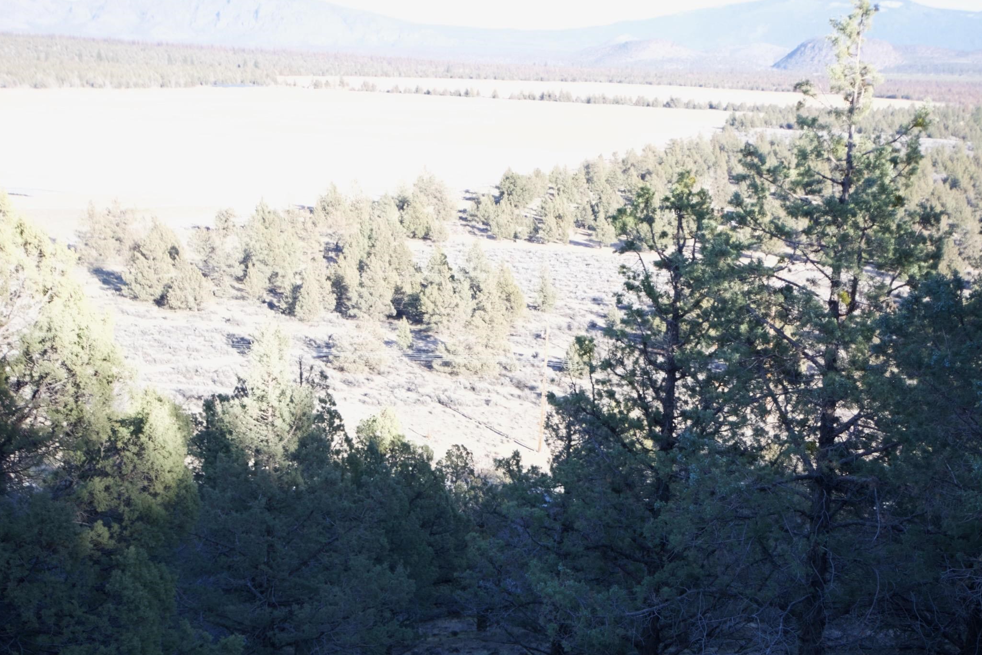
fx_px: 1200
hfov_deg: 44.3
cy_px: 395
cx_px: 588
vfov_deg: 30.4
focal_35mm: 44
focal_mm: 24
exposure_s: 1/250
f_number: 5.6
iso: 400
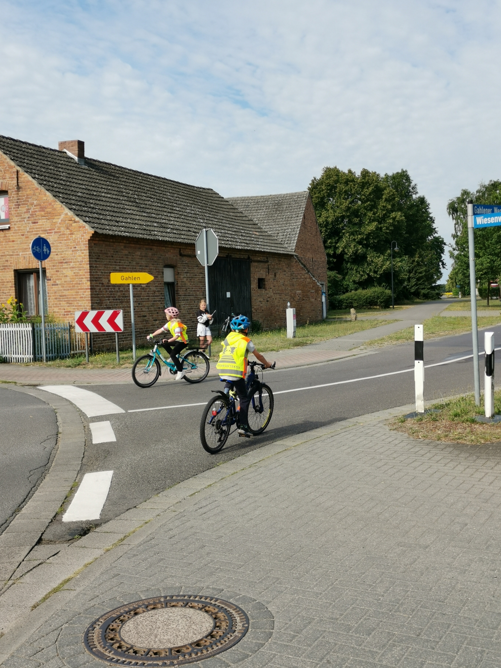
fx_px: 733
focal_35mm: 38
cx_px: 250
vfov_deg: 49.0
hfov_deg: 37.7
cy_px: 334
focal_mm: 5.58
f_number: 1.8
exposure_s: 1/1730
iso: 50
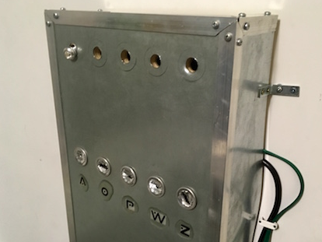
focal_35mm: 35
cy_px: 137
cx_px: 180
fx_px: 326
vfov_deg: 40.7
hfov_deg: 52.5
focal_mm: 4.15
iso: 200
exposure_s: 1/17
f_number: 2.2
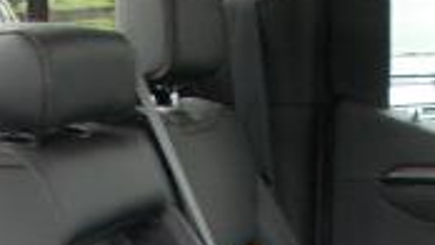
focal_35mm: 104
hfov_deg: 20.4
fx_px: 1200
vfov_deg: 10.2
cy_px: 582
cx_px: 315
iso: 200
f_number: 3.2
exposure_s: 1/13
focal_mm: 4.6
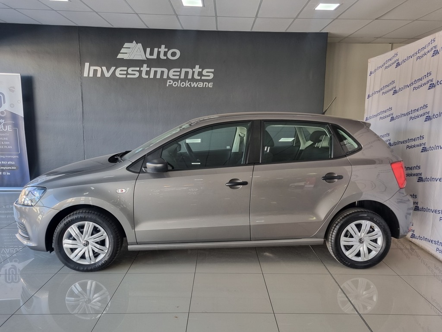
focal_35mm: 26
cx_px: 221
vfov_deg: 53.1
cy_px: 166
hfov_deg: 67.3
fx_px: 332
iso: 100
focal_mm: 5.4
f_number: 1.8
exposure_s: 1/100
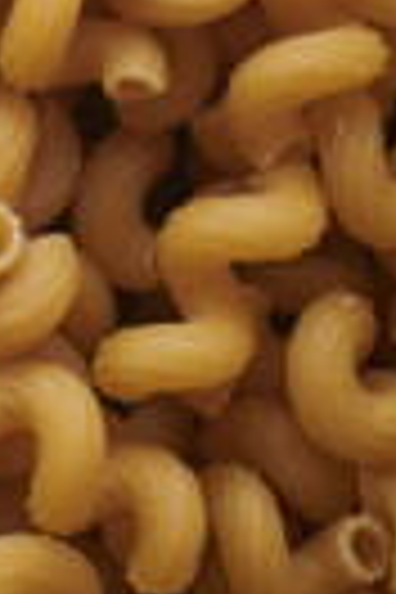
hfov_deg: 4.2
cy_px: -356
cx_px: -1282
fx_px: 4999
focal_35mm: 303
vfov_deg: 6.7
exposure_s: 1/100
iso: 160
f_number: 8
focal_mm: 50
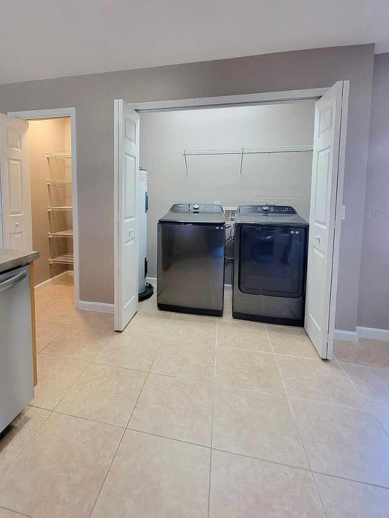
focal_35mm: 16
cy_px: 215
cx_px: 163
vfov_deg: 93.6
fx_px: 240
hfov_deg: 77.5
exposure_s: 1/60.2
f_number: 2.2
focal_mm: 2.2
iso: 250
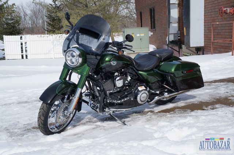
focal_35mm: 45
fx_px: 292
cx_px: 117
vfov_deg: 29.7
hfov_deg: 43.7
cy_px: 78
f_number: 9
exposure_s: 1/640
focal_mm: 30
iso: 200
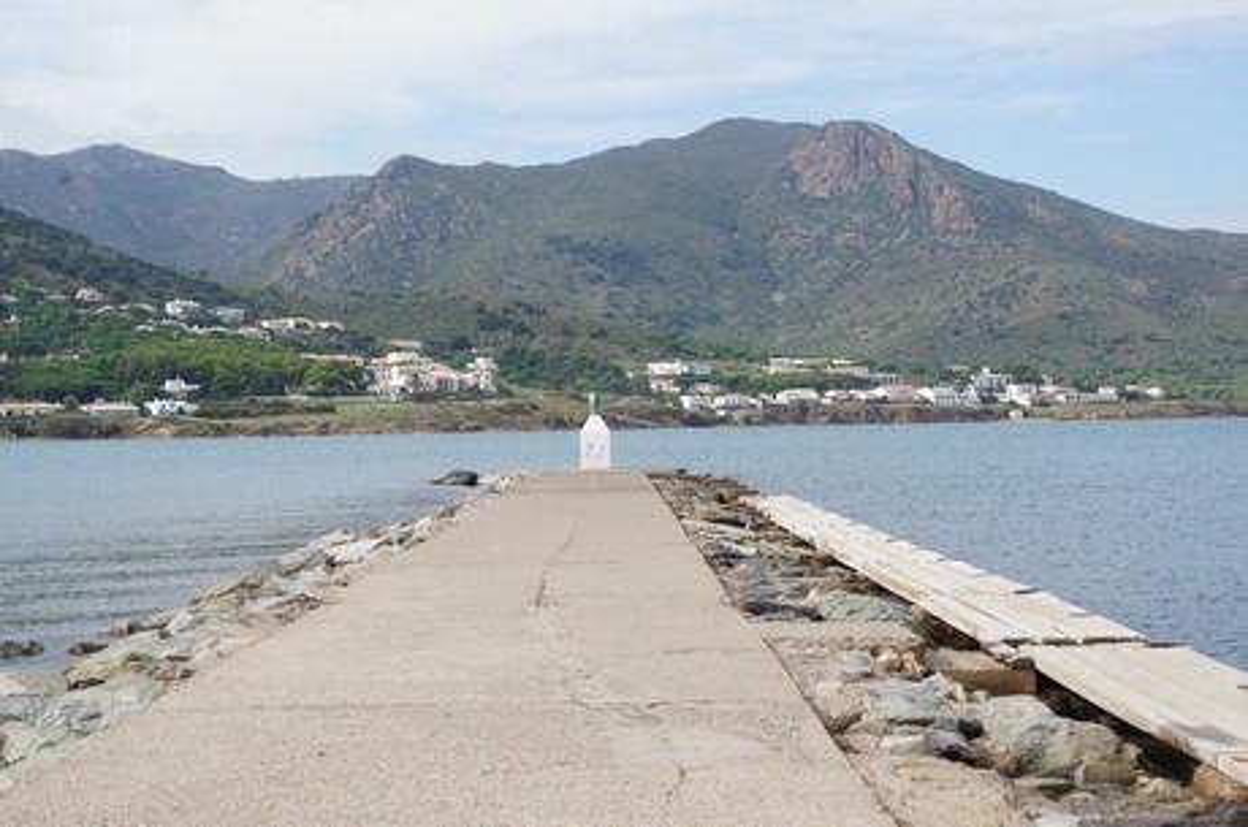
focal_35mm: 60
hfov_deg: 33.5
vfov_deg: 22.5
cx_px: 624
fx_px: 2076
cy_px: 414
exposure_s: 1/125
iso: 100
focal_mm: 40
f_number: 11
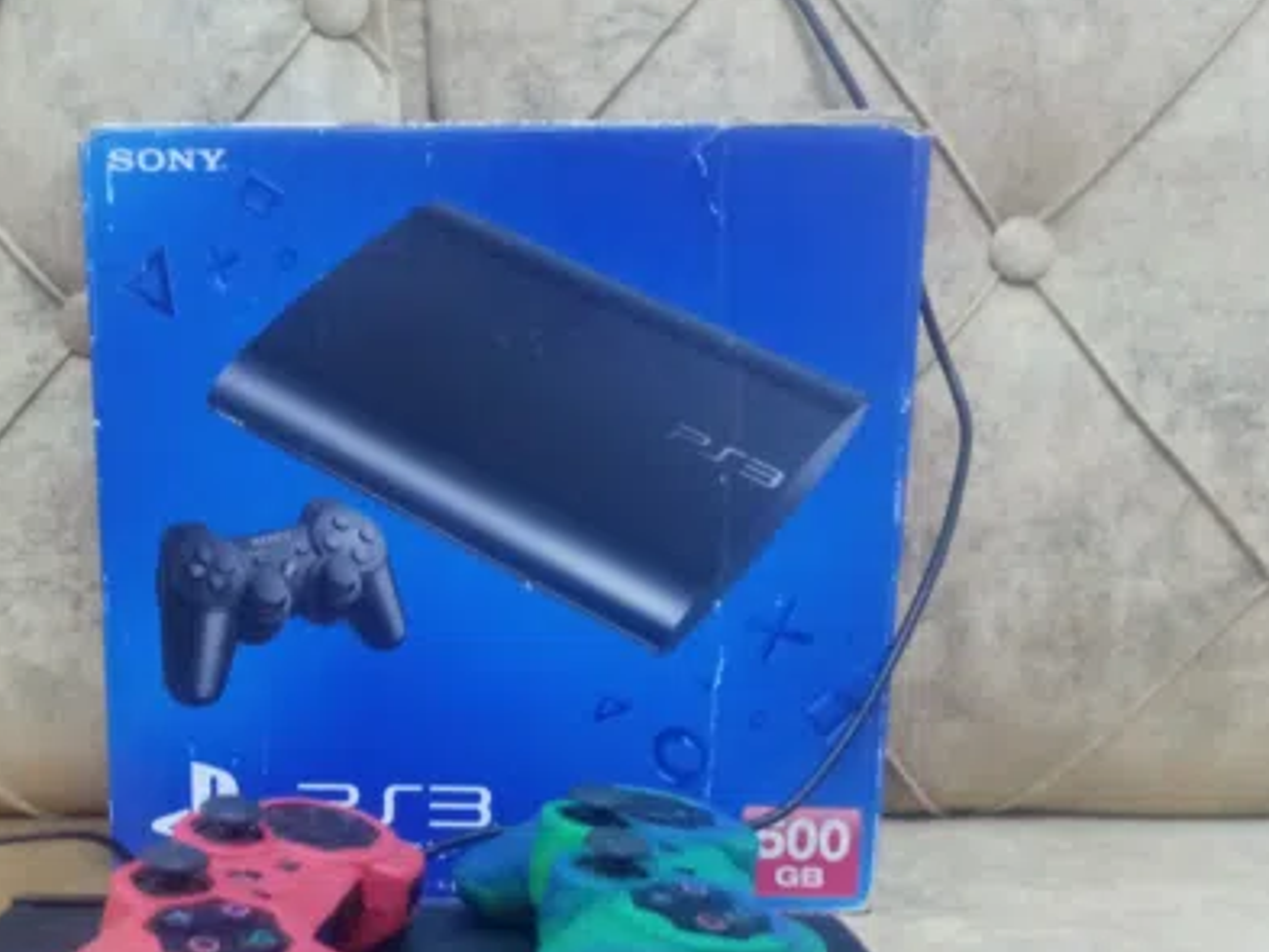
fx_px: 1614
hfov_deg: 42.3
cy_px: 684
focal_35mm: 44
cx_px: 413
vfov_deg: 32.4
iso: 1368
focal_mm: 3.79
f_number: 2.2
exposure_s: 1/20
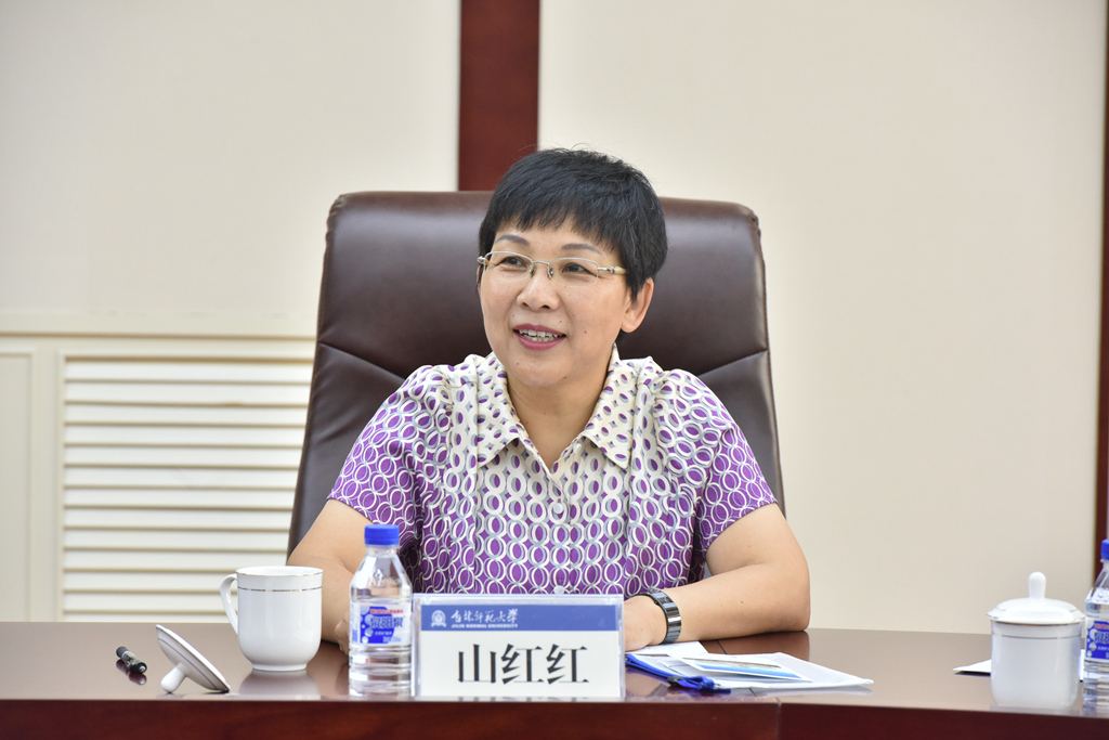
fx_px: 6162
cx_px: 554
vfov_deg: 6.9
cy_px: 370
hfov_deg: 10.3
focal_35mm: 200
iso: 2500
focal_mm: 200
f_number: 9
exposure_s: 1/320
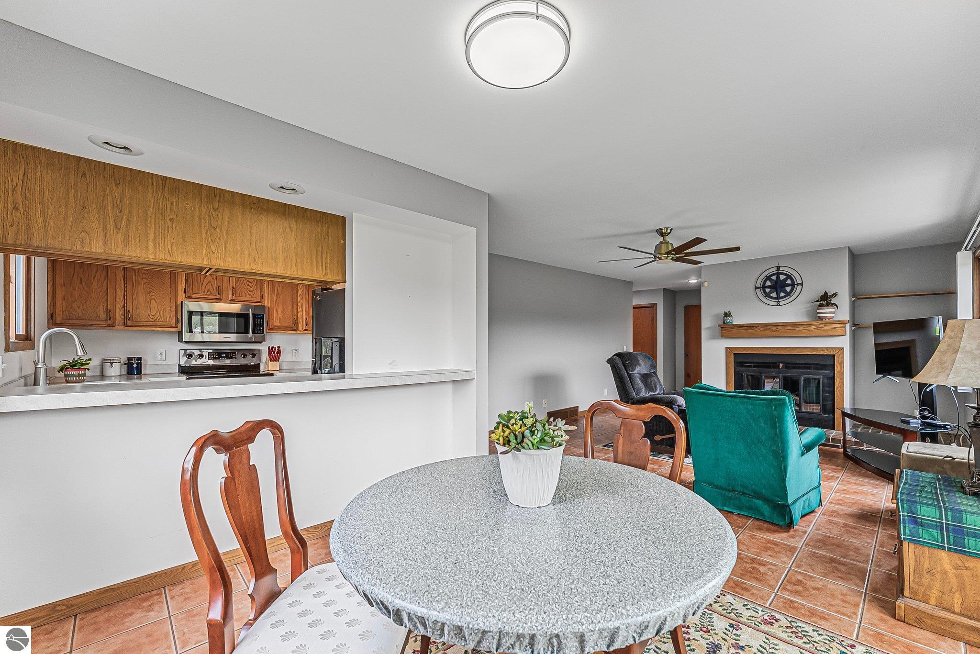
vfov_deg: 78.9
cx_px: 490
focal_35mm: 15
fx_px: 398
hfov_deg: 101.9
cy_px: 327
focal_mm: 14.6
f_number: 6.3
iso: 800
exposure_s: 1/125
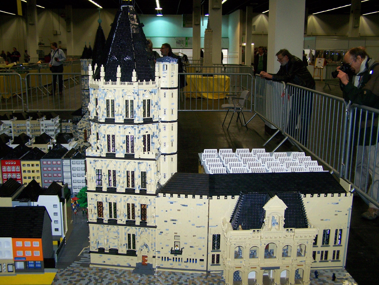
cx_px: 190
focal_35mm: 38
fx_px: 416
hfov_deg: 48.9
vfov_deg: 37.8
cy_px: 142
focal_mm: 6.3
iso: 160
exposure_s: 1/60
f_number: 2.8
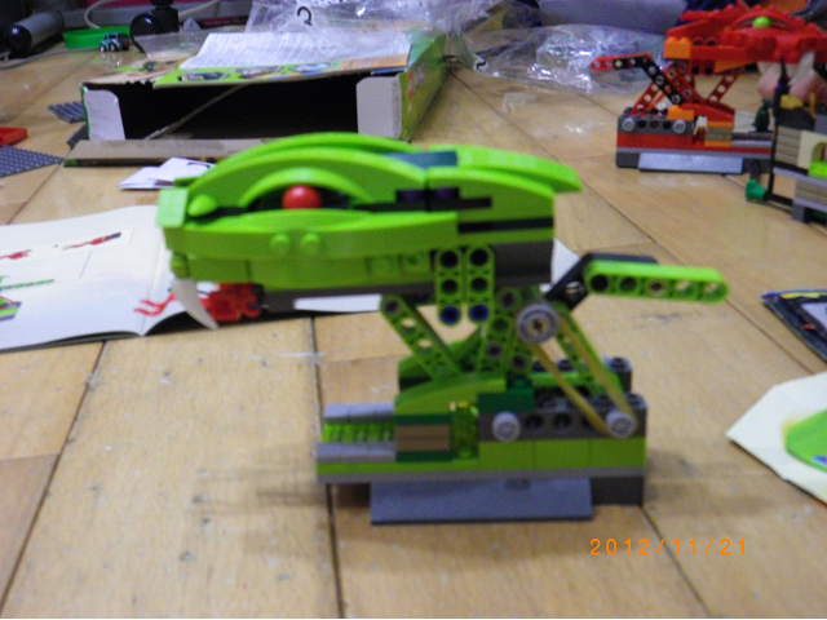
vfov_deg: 35.1
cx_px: 414
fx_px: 980
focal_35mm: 41
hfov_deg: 45.8
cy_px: 310
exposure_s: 1/8
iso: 400
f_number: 3.9
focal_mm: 7.3
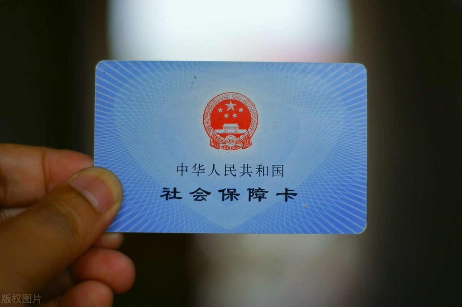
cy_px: 154
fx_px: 962
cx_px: 231
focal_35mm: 75
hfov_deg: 27.0
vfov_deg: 18.2
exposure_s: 1/4000
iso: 200
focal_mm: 50
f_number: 1.8
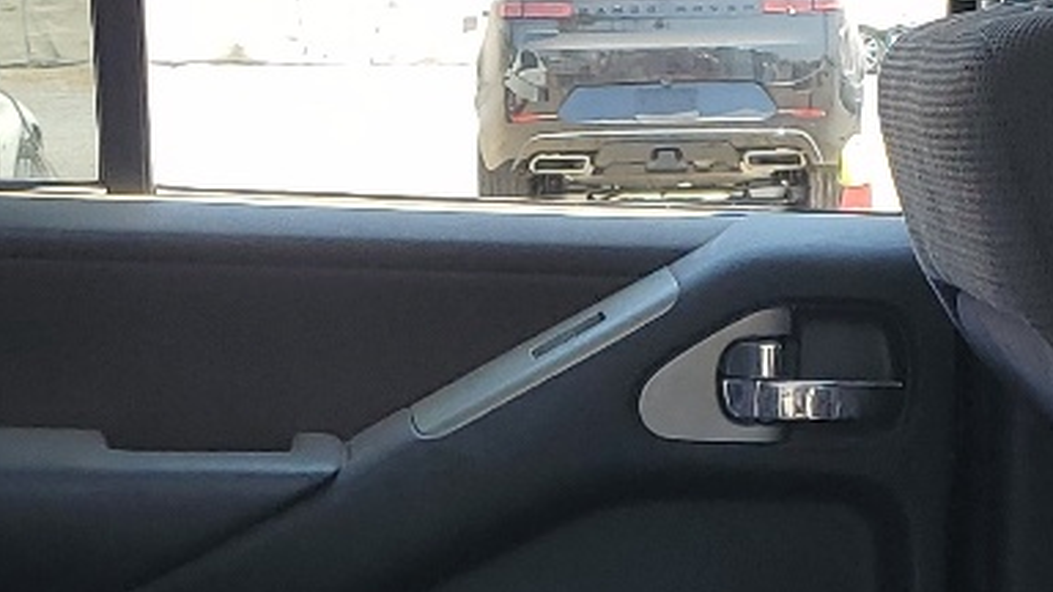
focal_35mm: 118
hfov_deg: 18.2
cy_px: 781
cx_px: 469
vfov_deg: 10.1
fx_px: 3295
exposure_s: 1/556
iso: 50
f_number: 1.5
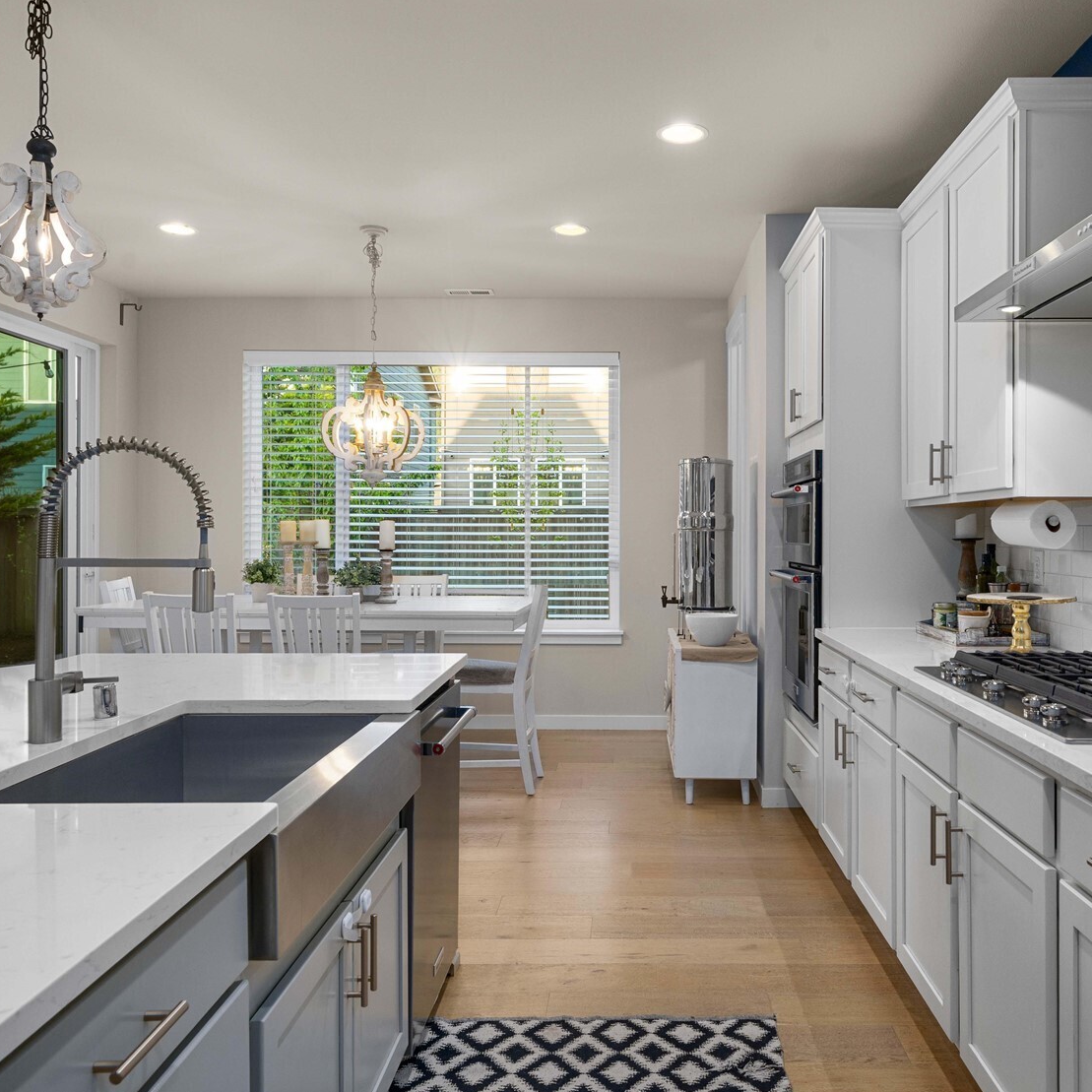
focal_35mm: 26
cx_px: 636
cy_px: 537
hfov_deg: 60.6
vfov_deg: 60.9
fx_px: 928
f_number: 8
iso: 1000
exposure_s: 1/10
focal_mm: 20
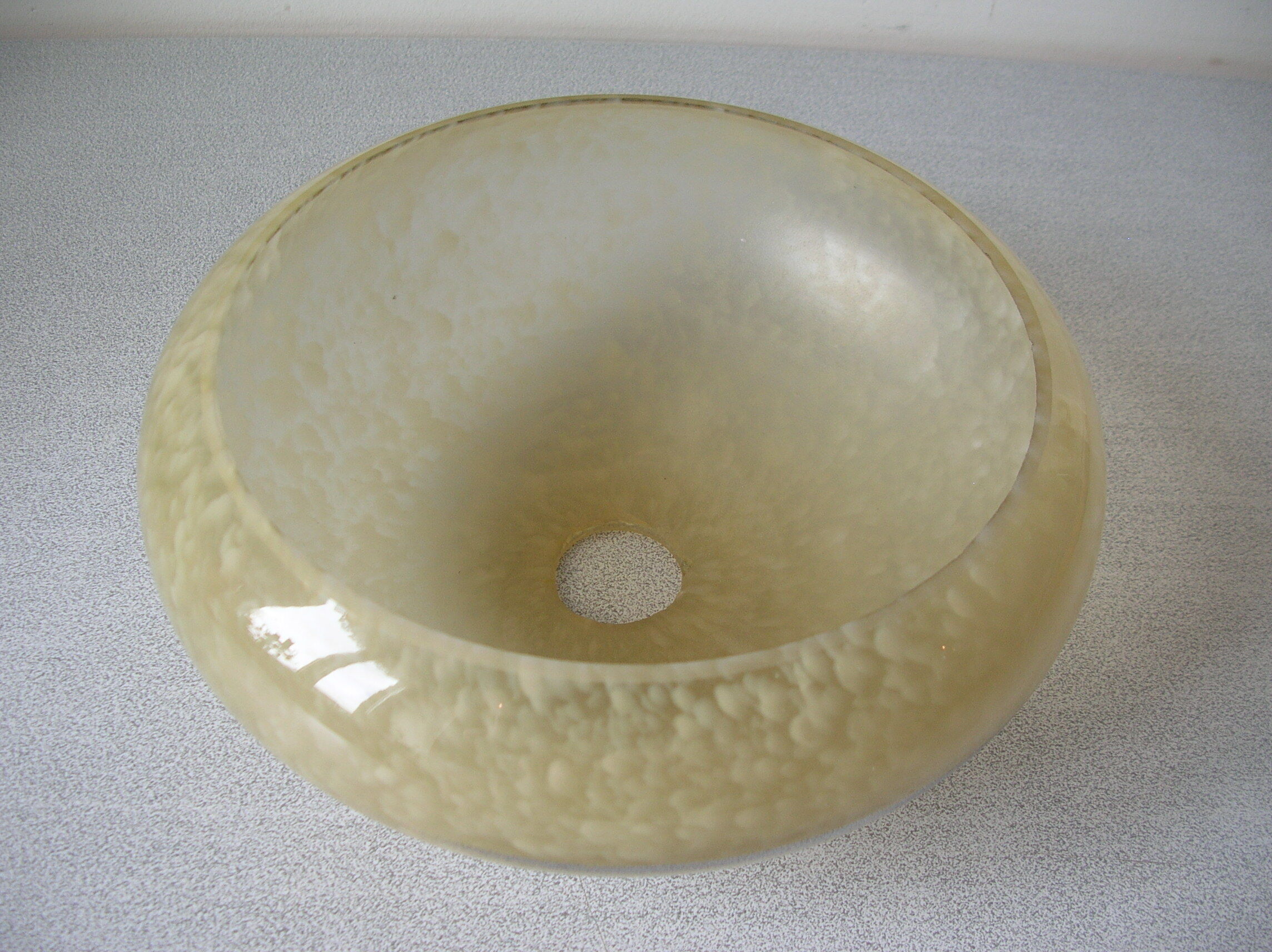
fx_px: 1285
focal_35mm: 35
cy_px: 476
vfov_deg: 40.6
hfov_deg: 52.7
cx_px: 636
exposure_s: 1/29.4
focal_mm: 5.8
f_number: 2.8
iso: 50
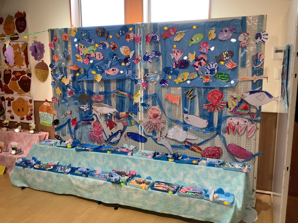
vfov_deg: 45.4
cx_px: 149
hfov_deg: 58.4
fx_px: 267
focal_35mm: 31
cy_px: 112
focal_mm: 3.3
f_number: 2.4
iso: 64
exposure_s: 1/120
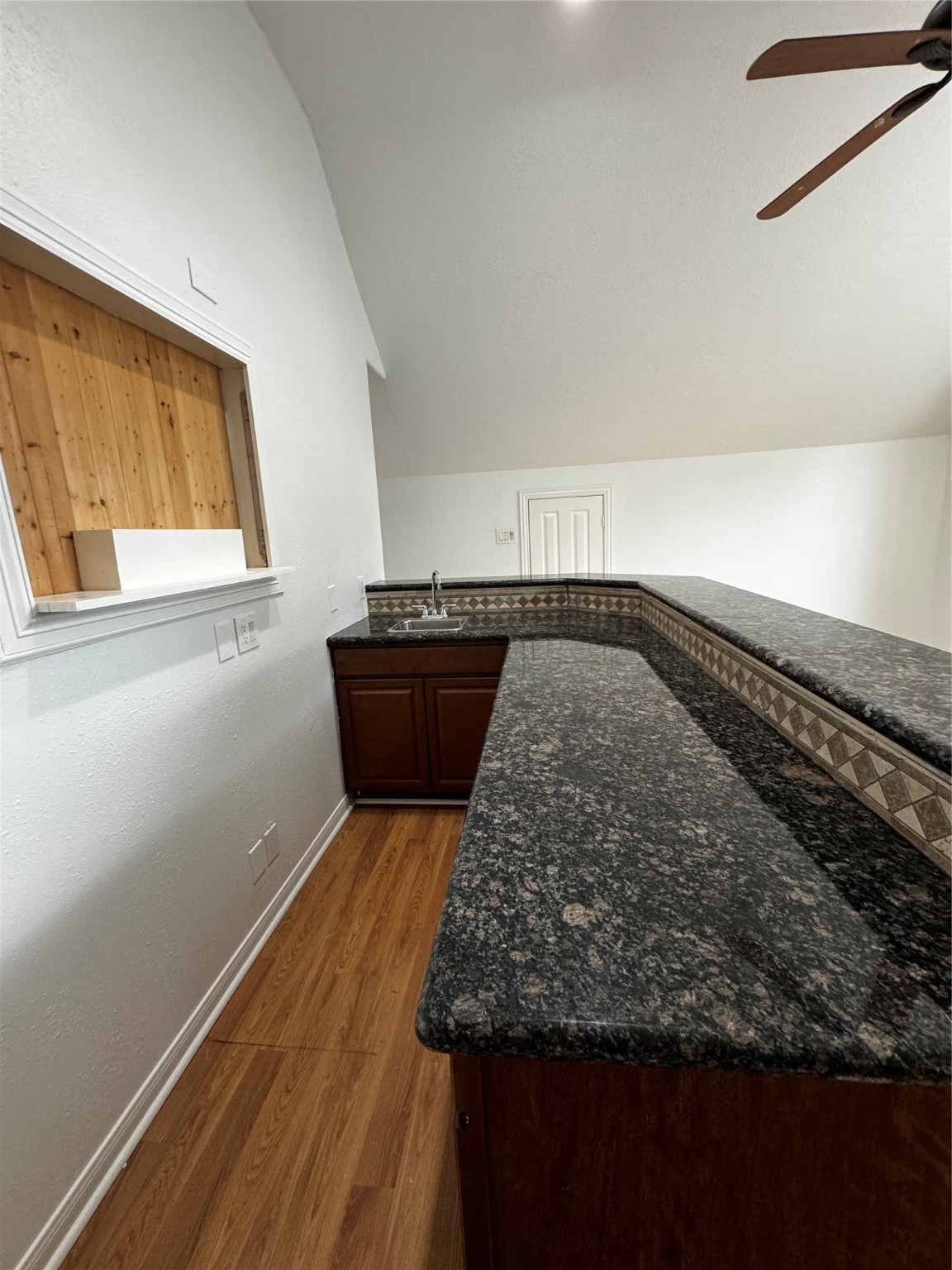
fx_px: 513
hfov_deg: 85.7
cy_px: 635
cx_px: 476
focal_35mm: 14
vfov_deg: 102.1
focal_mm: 2.22
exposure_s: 1/60
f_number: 2.2
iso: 250
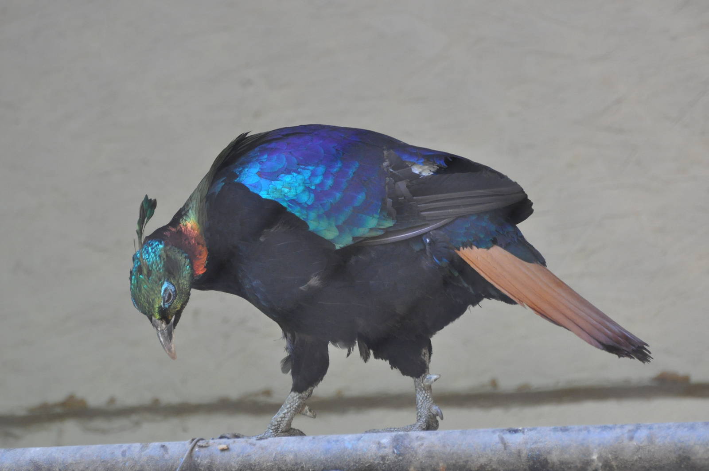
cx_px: 354
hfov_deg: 6.3
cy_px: 236
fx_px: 6492
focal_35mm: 330
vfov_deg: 4.2
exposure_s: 1/250
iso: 1600
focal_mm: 220
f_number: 5.3
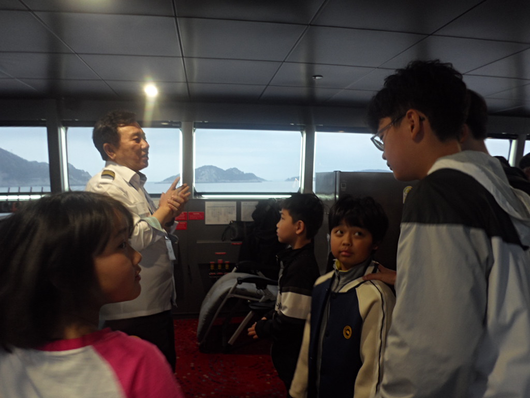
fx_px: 383
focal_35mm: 25
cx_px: 265
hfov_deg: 69.4
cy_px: 199
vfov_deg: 54.9
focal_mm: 4.5
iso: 160
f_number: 2.5
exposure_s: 1/30
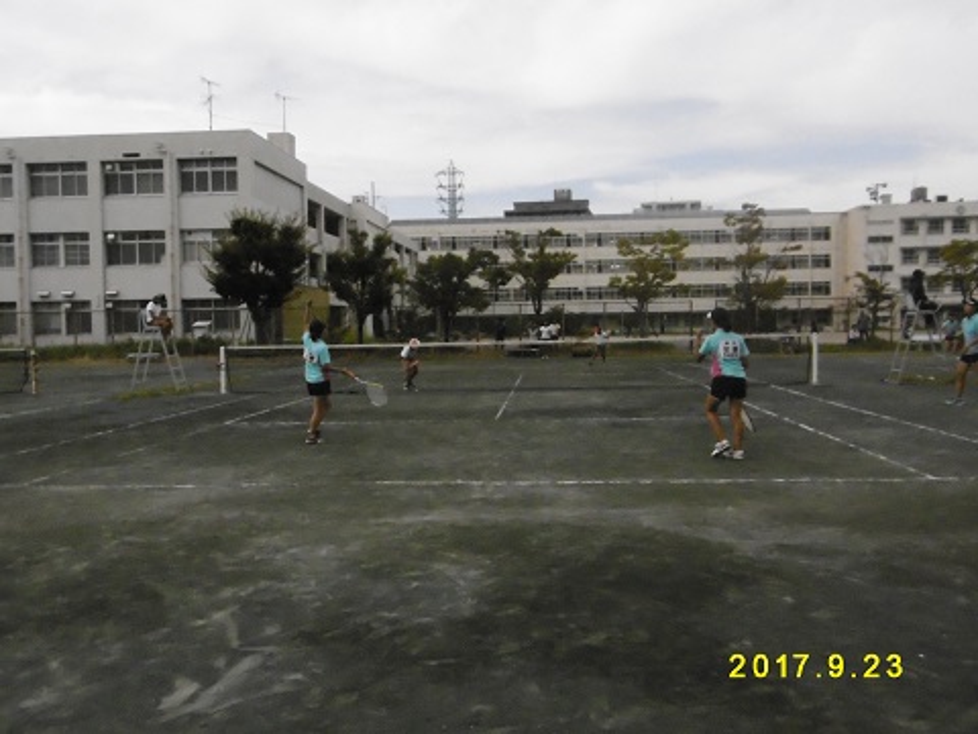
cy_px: 367
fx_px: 904
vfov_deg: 44.2
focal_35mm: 32
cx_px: 489
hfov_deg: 56.8
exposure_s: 1/1250
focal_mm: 5.8
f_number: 8.8
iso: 1600
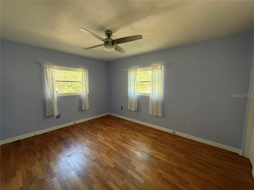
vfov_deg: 85.7
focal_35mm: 14
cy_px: 95
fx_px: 103
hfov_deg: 102.1
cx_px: 127
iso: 500
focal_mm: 2.22
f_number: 2.2
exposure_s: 1/120
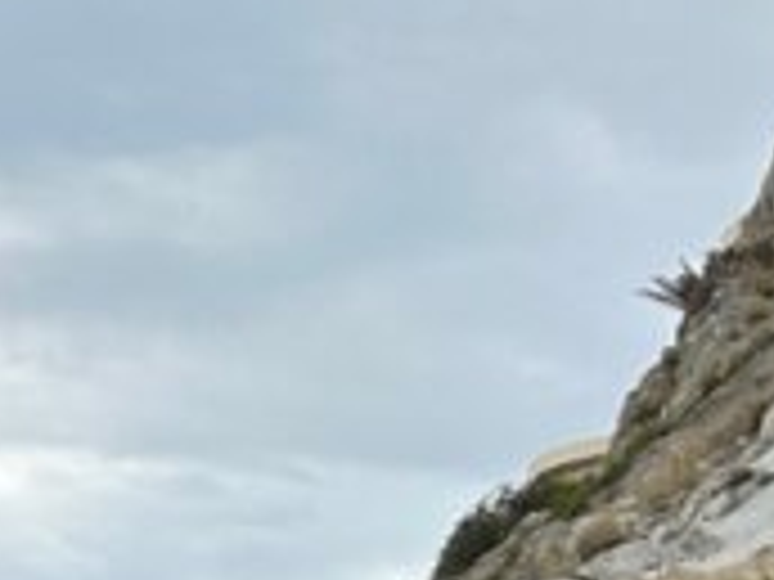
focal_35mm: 143
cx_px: -1116
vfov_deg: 10.2
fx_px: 3197
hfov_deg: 11.3
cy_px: 742
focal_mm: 6.86
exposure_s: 1/729
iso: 80
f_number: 1.78
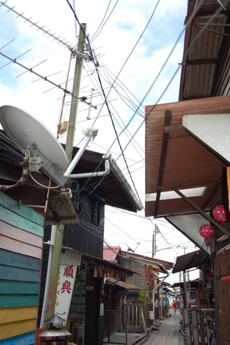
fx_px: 413
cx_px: 113
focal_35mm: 43
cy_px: 173
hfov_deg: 31.1
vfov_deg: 45.5
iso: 200
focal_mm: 28
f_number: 4
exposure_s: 1/500
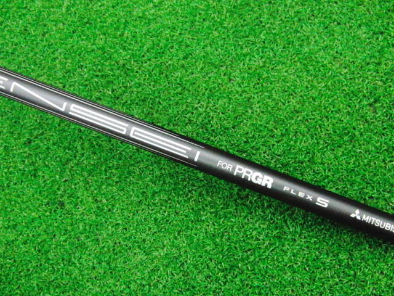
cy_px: 148
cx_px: 197
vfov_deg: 38.7
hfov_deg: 50.1
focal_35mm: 37
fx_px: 421
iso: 3200
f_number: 3.6
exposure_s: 1/200
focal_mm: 6.42
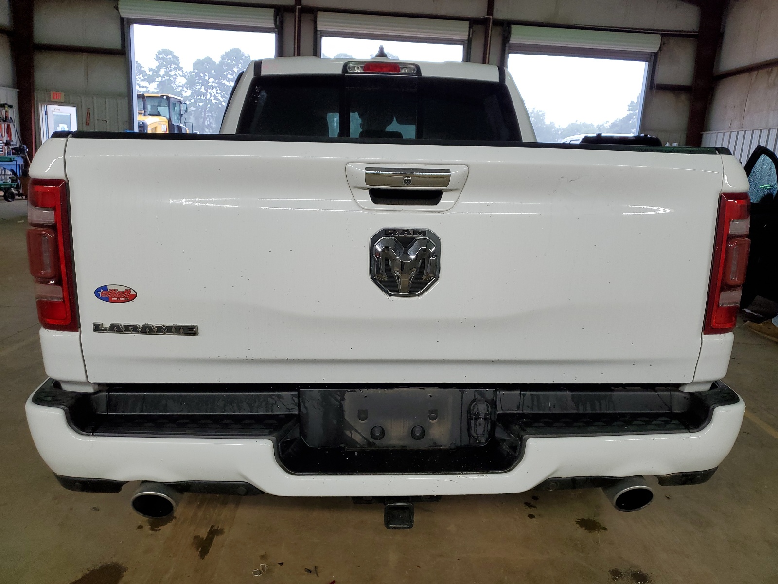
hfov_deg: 67.3
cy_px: 292
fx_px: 584
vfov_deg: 53.1
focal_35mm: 26
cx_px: 389
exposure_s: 1/120
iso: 72
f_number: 1.5
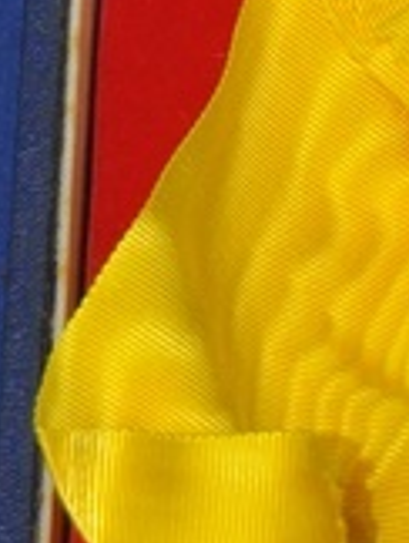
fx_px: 6924
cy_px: 290
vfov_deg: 4.5
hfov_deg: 3.4
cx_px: 862
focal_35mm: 441
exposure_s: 1/60
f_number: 4.8
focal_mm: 55
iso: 800
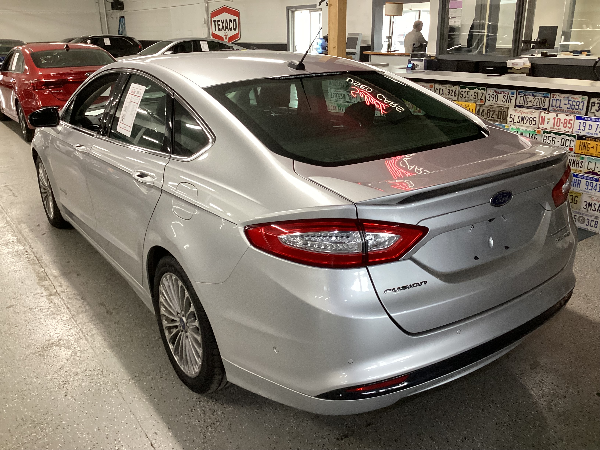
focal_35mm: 31
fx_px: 537
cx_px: 300
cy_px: 225
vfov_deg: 45.4
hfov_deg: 58.4
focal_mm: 3.3
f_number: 2.4
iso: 250
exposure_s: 1/60
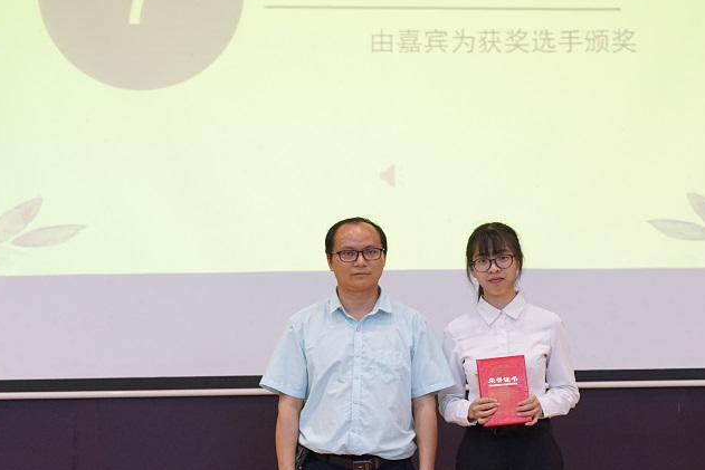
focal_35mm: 124
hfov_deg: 16.5
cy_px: 263
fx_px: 2429
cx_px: 437
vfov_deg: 11.1
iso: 3200
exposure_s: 1/160
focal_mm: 58
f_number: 4
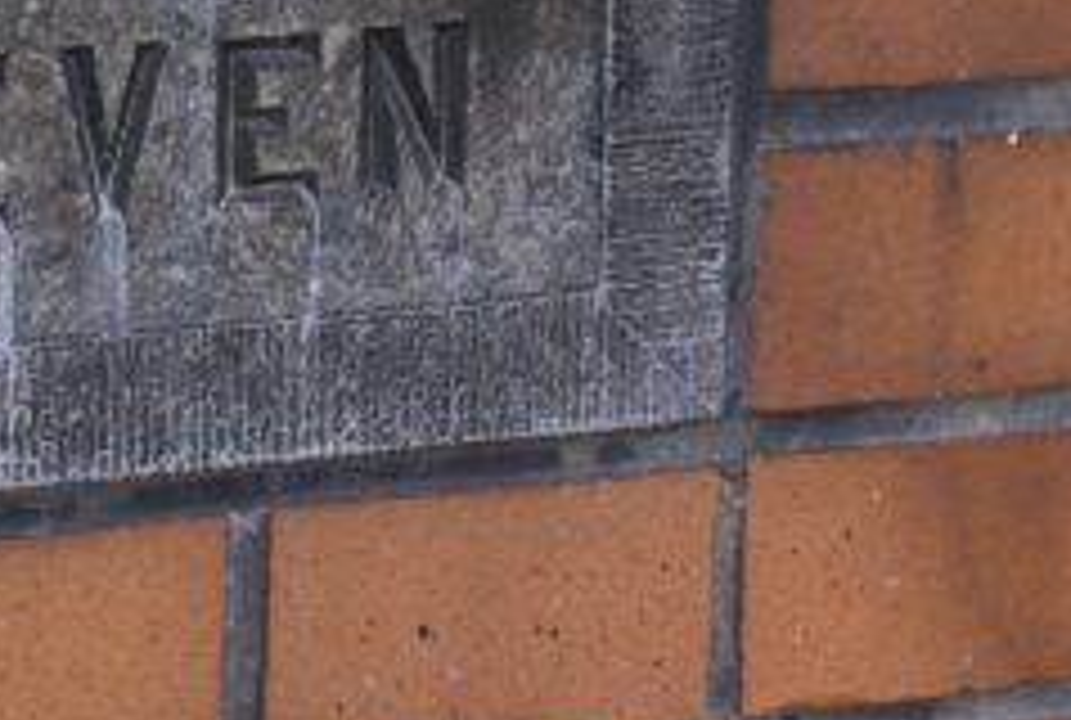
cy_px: 18
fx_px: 4504
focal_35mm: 151
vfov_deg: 9.1
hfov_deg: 13.5
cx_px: 162
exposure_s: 1/80
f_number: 6.3
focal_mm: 40
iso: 100
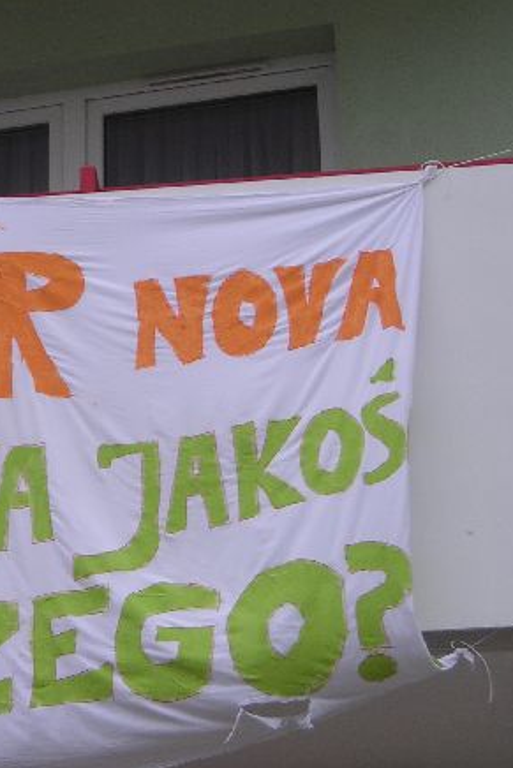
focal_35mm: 147
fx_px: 3139
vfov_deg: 14.0
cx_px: 46
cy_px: 398
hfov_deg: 9.3
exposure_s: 1/55.2
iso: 50
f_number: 4.2
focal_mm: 12.7
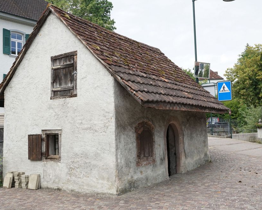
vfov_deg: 36.5
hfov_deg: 44.6
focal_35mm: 41
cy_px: 105
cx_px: 110
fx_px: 318
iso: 320
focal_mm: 24
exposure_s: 1/250
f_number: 8
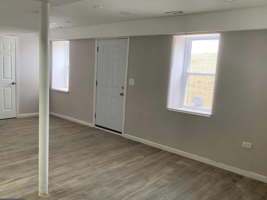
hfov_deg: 58.4
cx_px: 133
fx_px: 239
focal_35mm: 31
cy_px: 103
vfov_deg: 45.4
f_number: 1.8
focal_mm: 3
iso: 64
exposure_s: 1/60
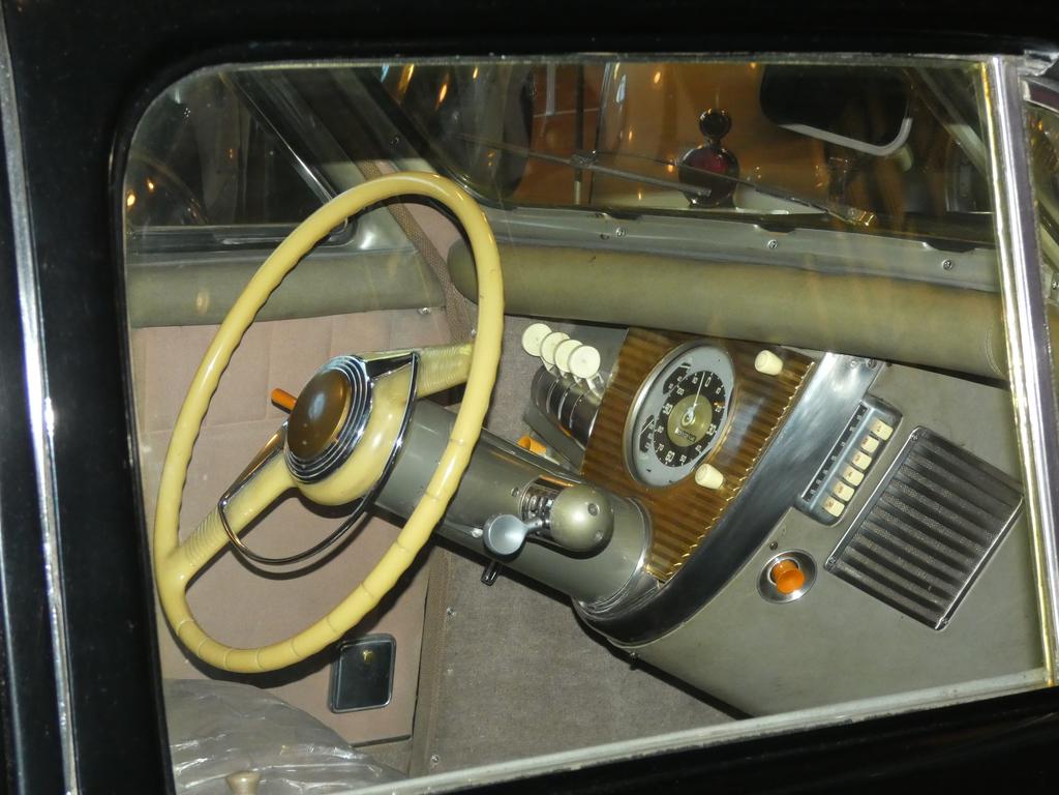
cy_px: 398
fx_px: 2998
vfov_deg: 15.1
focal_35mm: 98
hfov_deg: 20.0
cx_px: 530
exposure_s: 1/60
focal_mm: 17.5
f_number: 4.8
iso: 800
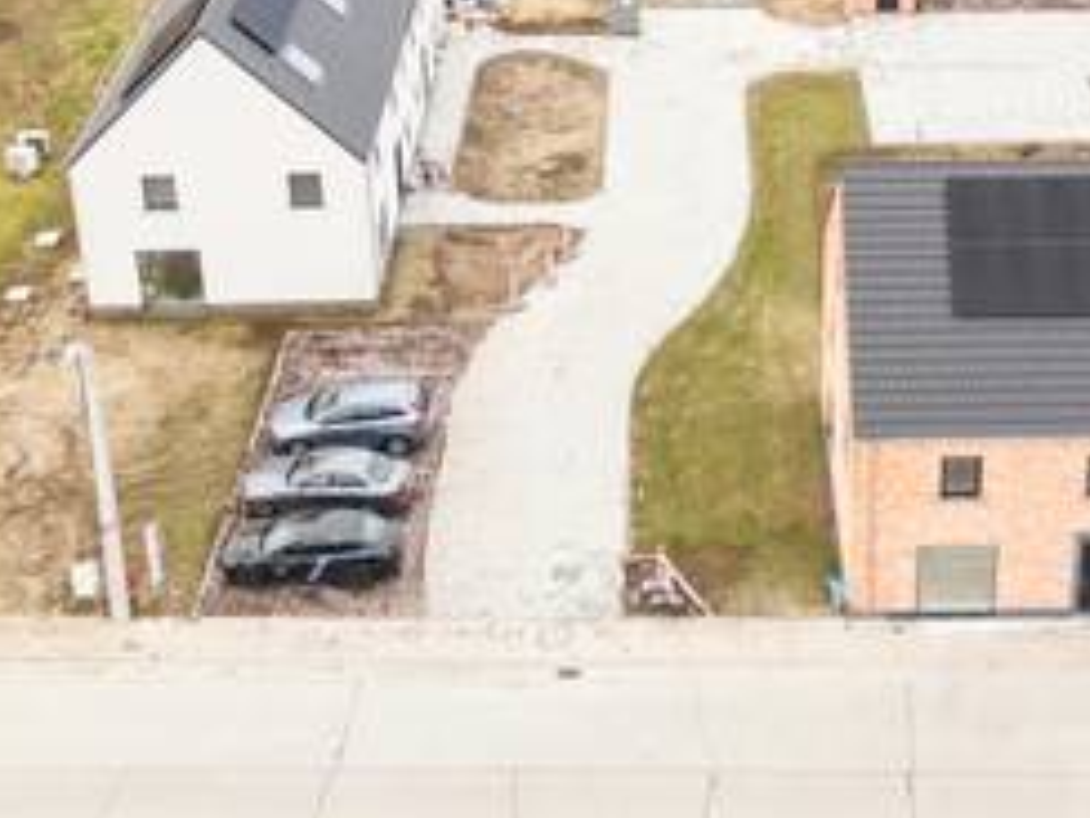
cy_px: 45
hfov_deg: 30.5
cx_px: 737
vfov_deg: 22.6
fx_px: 1984
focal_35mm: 63
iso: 130
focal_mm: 6.72
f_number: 1.7
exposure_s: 1/350
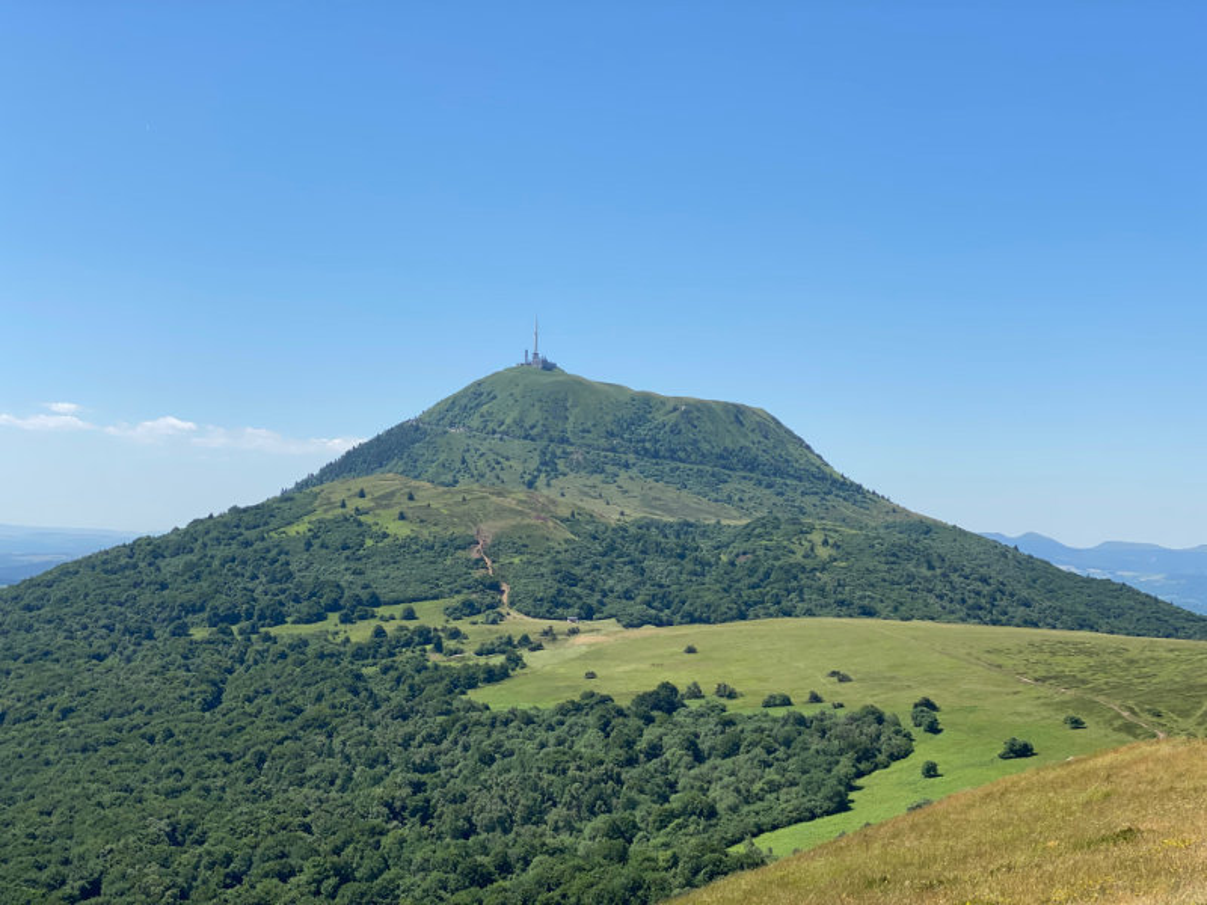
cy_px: 452
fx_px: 1813
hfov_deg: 36.8
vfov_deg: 28.0
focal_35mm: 52
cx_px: 604
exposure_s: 1/1776
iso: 20
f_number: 2
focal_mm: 6
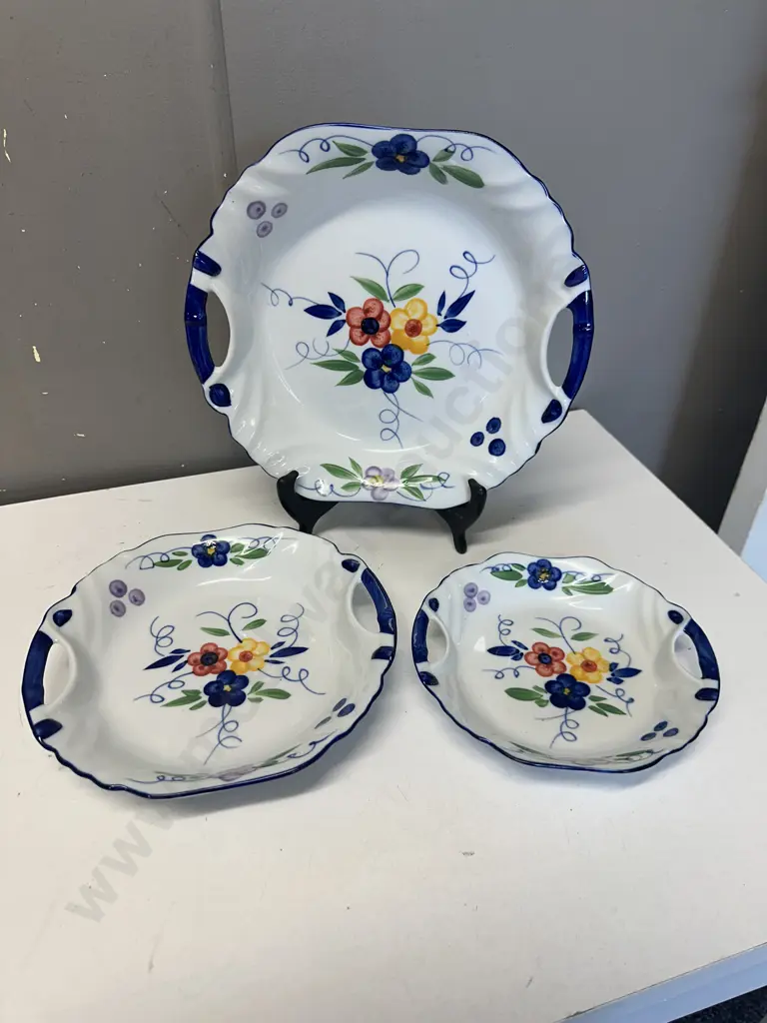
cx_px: 384
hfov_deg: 56.8
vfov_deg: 71.6
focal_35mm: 24
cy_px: 512
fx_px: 709
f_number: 1.78
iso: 80
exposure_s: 1/100
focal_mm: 6.86
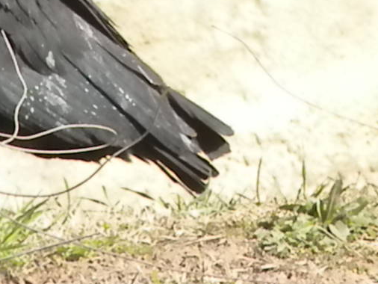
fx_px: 8980
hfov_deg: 2.4
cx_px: 280
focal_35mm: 822
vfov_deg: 1.8
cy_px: -125
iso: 640
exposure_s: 1/177
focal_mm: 46.2
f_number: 14
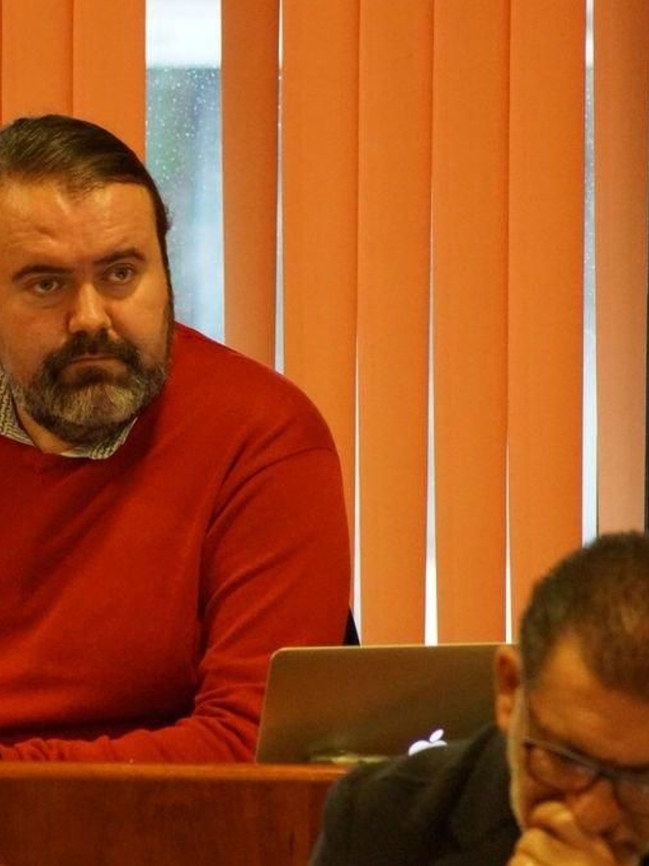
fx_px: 9753
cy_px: 433
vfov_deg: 5.1
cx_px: 2
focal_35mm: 390
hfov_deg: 3.8
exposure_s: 1/125
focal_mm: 180
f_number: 5.6
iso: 6400
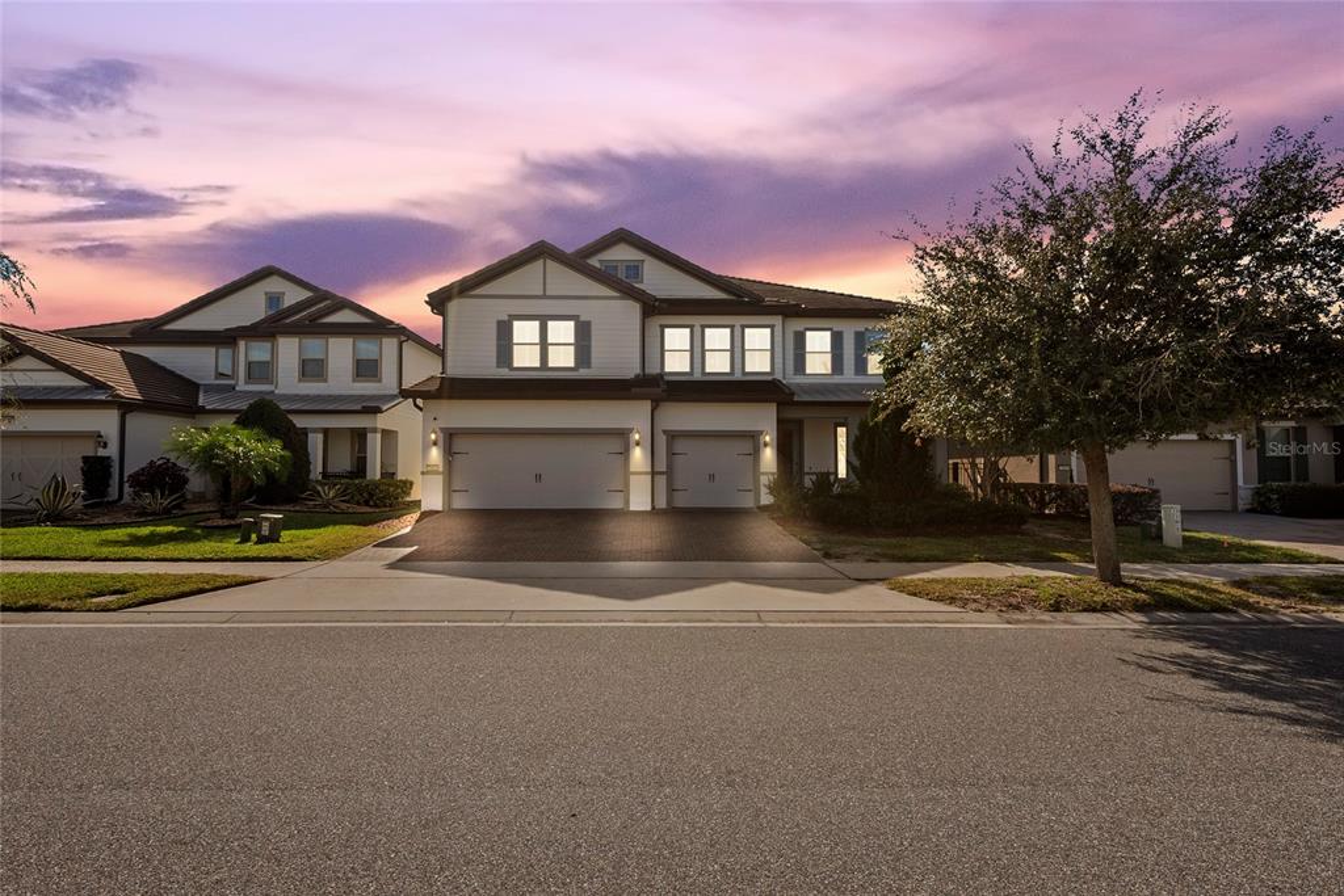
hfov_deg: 100.4
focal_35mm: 15
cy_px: 448
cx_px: 672
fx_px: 560
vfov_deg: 77.3
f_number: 10
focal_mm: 10
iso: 125
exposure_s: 1/20
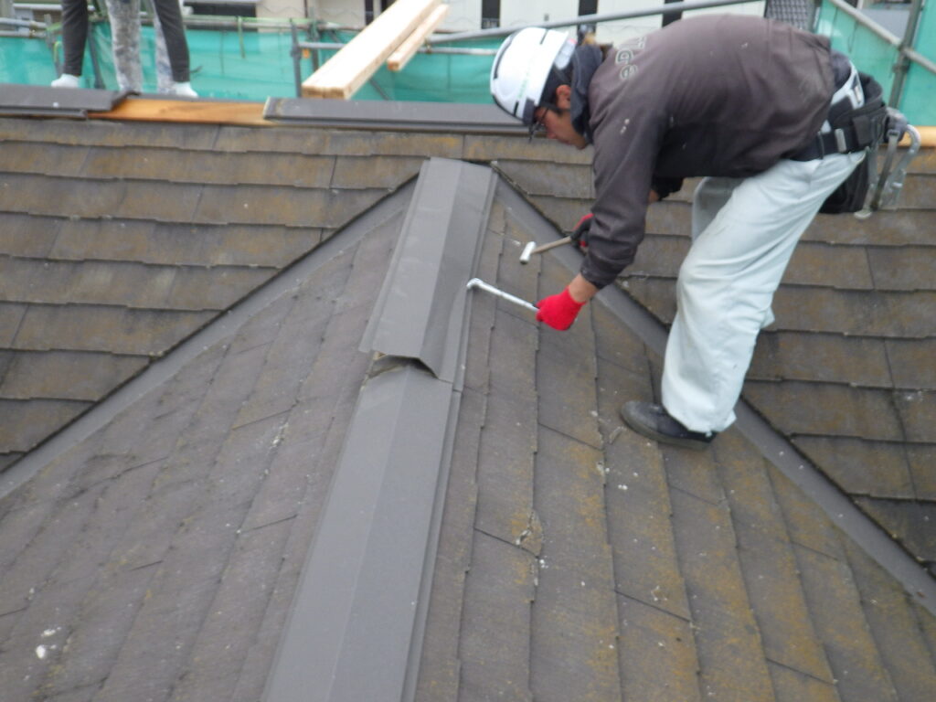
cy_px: 351
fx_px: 919
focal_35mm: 34
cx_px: 468
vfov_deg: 41.8
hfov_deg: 54.0
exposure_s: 1/200
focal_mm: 6.1
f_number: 3.8
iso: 125
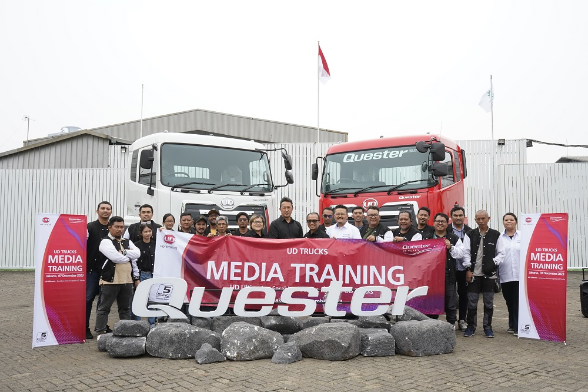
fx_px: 522
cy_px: 196
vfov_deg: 41.1
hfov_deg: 58.7
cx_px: 294
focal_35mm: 32
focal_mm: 32
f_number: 16
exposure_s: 1/60
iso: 250
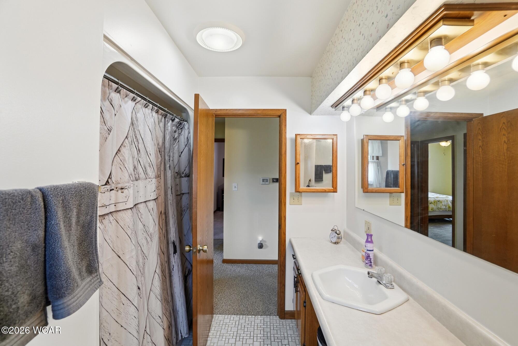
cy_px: 173
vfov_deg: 77.3
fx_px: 216
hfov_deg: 100.4
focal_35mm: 15
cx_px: 259
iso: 100
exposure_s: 1/320
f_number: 4.5
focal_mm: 10
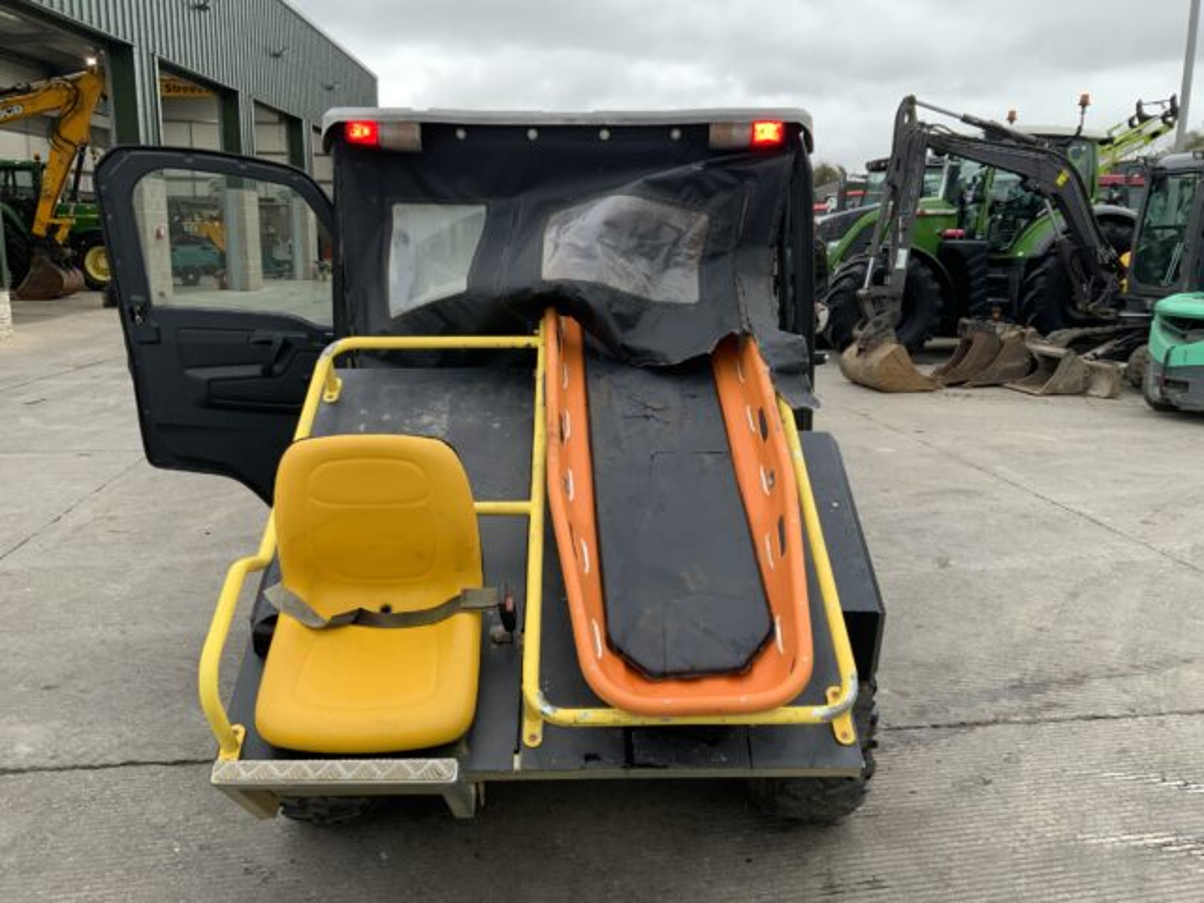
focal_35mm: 29
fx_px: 1009
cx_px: 602
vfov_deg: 48.2
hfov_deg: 61.7
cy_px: 452
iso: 64
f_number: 1.8
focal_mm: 3
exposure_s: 1/119
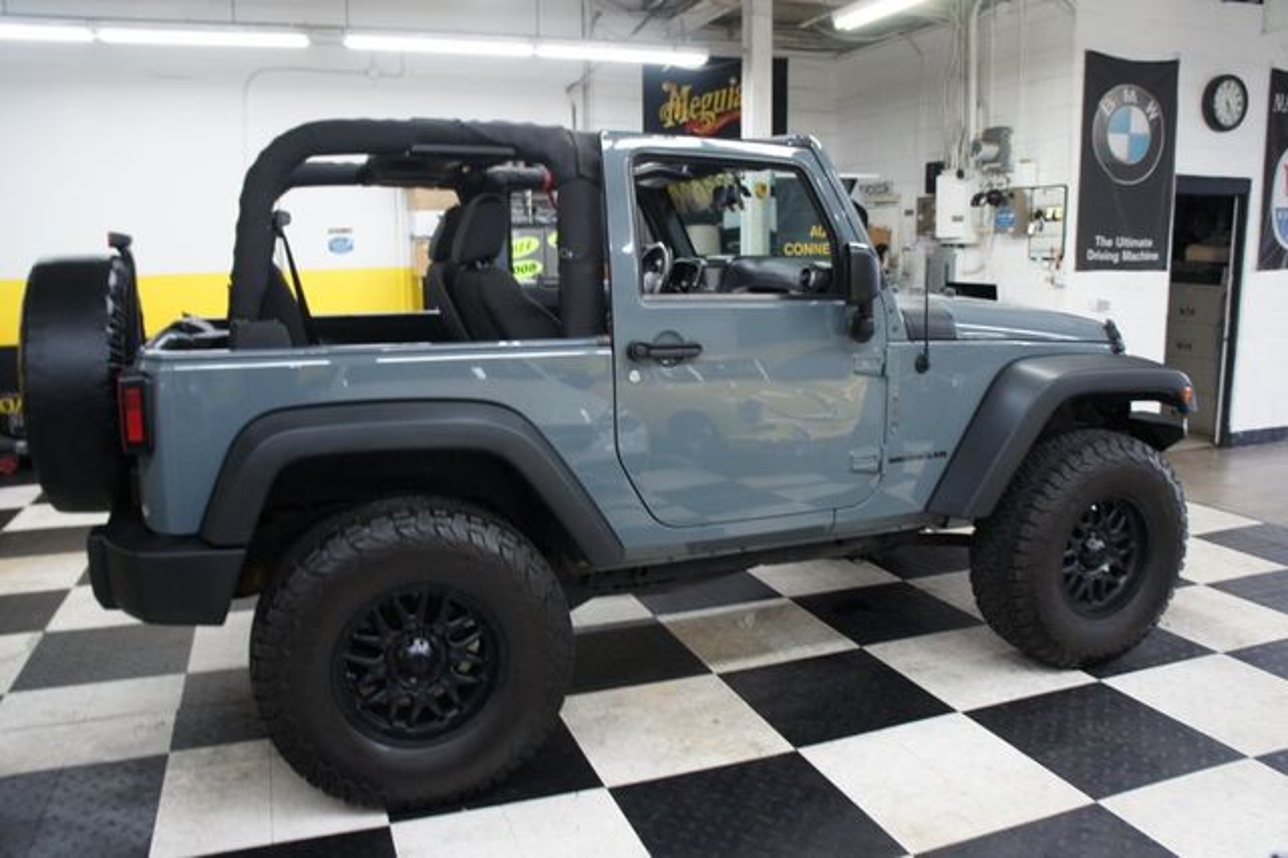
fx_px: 965
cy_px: 429
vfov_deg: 47.9
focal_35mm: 27
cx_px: 644
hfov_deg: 67.4
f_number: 3.5
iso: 500
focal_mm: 18
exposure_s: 1/30
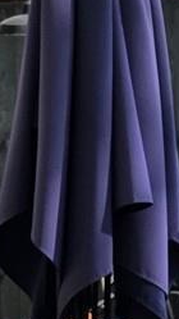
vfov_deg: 10.4
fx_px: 1739
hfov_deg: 4.6
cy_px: 254
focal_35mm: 206
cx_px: 1033
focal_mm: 6.3
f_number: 1.7
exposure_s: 1/2151
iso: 80
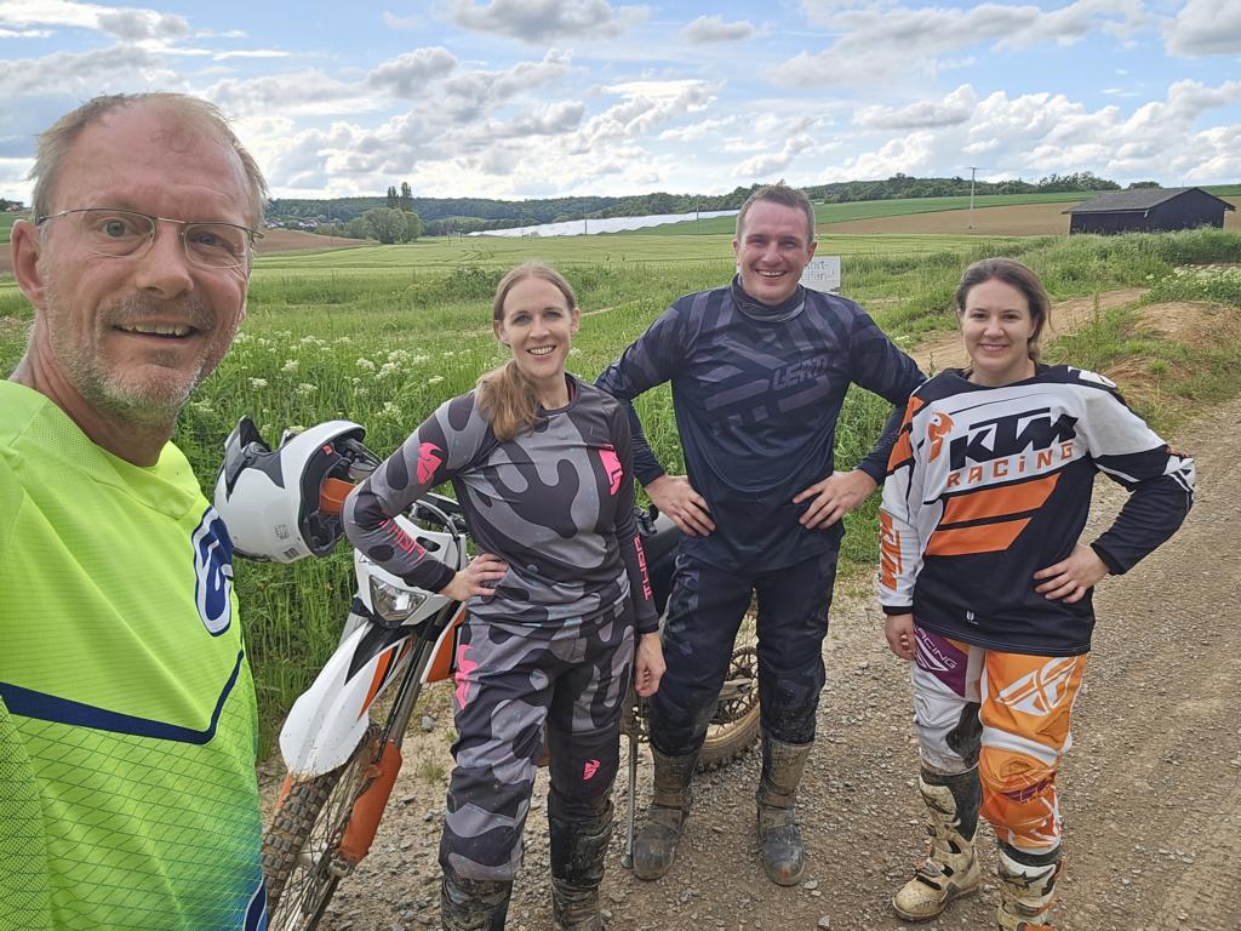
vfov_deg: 54.9
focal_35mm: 25
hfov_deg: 69.4
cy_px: 466
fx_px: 896
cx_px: 620
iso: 25
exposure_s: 1/349
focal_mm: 3.3
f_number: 2.2
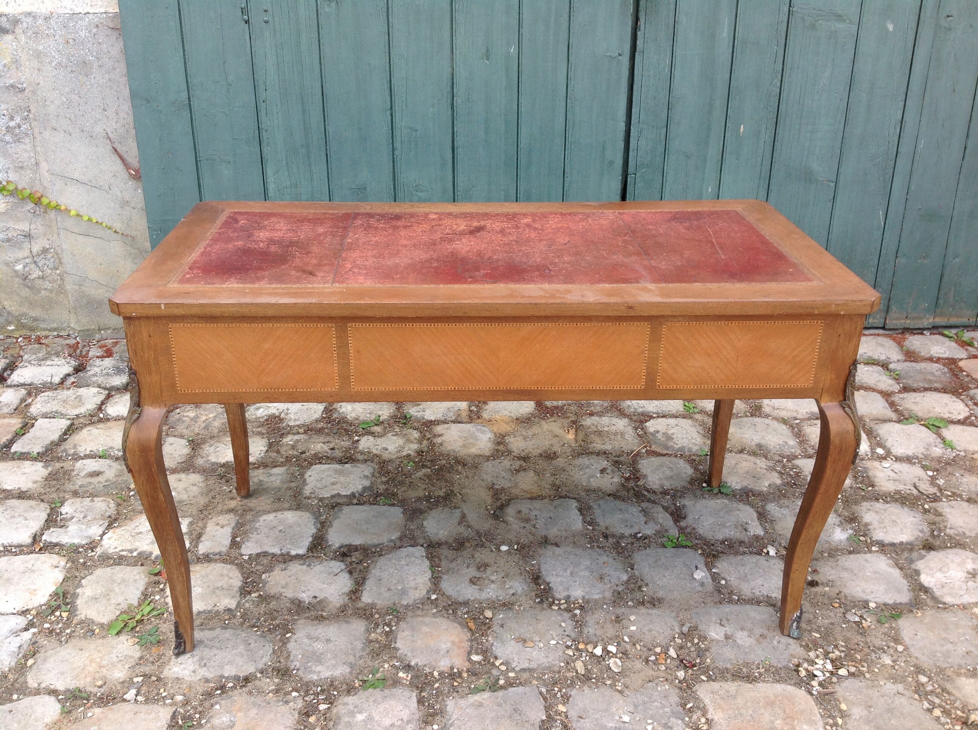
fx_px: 987
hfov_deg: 52.7
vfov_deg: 40.6
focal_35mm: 35
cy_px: 365
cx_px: 489
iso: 50
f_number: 2.4
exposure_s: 1/219
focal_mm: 4.28
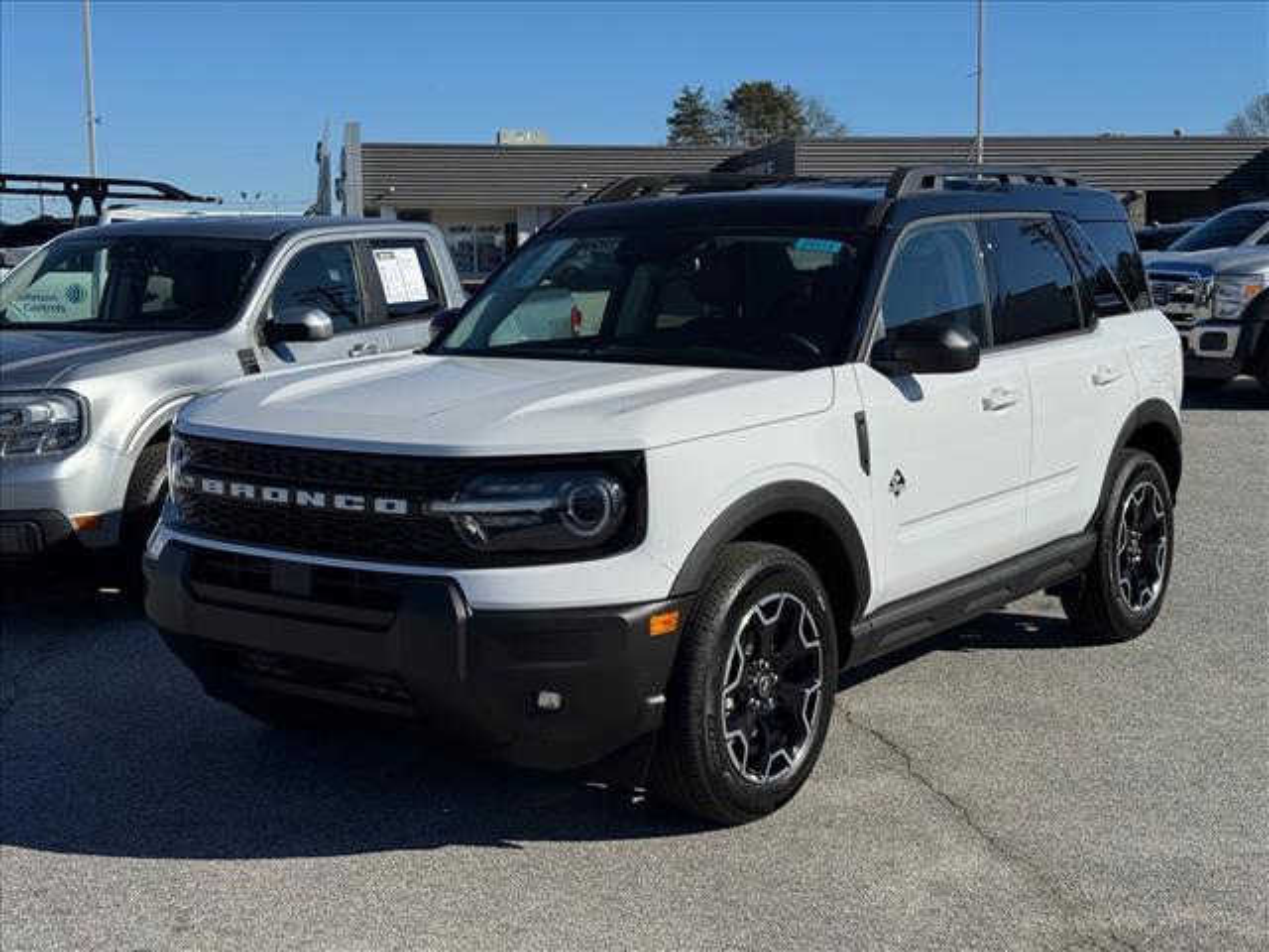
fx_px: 1760
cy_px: 476
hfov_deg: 39.7
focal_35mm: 48
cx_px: 634
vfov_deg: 30.3
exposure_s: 1/7937
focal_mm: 6.76
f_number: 1.78
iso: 64
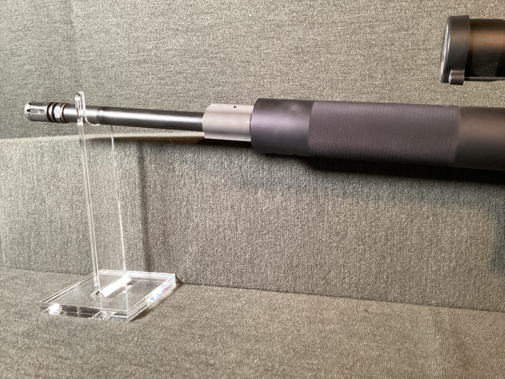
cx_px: 252
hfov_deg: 58.3
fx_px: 452
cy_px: 190
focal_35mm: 31
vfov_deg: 45.4
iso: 320
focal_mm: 3.3
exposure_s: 1/40
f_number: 2.4
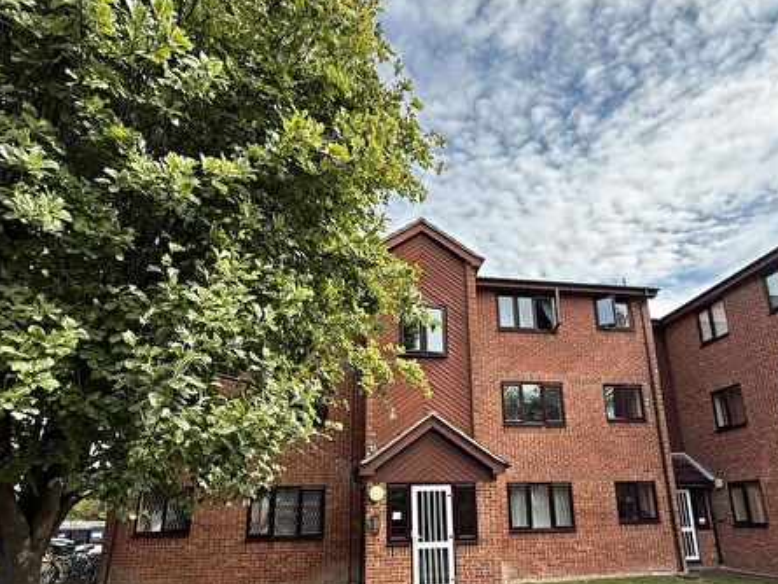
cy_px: 382
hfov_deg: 76.1
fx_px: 495
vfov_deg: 59.9
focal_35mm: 22
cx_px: 430
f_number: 2.2
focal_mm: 2.22
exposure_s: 1/686
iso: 64
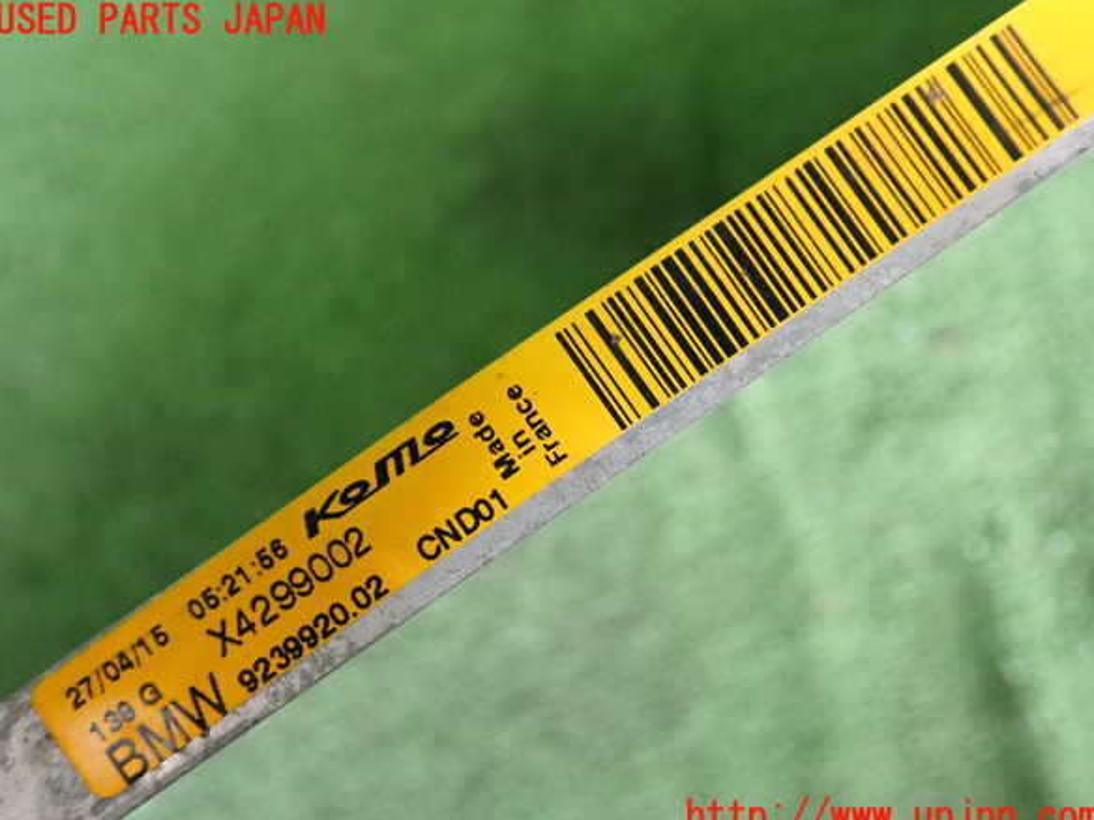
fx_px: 1169
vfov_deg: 38.7
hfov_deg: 50.1
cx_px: 547
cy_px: 419
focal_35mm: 37
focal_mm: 6.37
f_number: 2.5
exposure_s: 1/125
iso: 1000
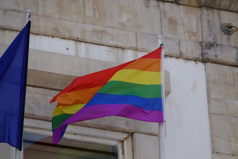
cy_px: 80
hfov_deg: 7.1
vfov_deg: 4.8
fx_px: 1910
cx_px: 119
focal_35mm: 289
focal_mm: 105.83
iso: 100
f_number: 4
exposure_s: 1/640
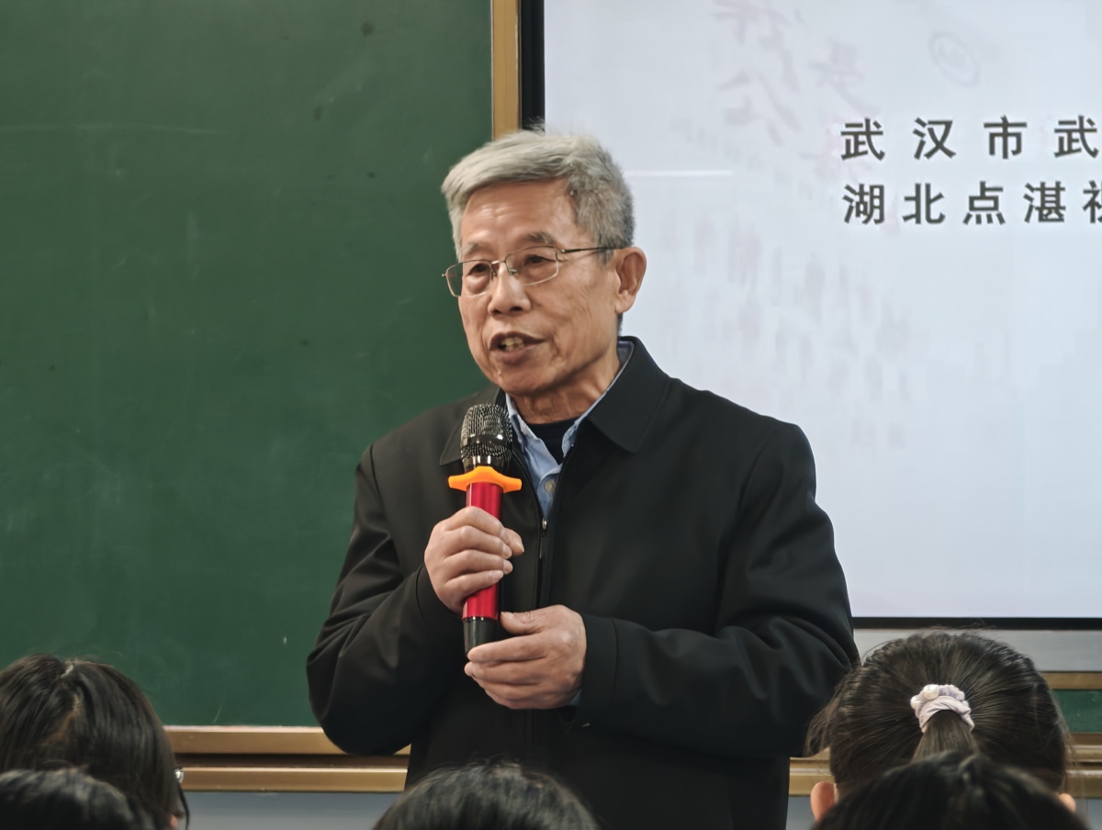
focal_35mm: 279
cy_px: 415
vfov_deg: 5.3
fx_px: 8896
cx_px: 551
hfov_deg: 7.1
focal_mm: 25.1
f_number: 2.6
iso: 1250
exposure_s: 1/50
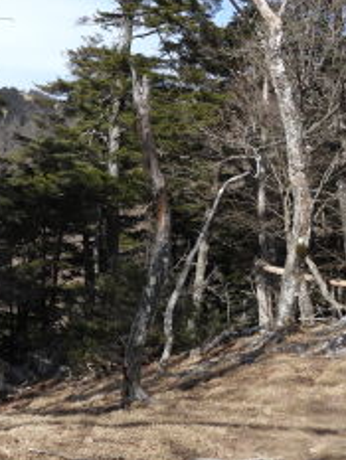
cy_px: 153
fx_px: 719
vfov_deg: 35.2
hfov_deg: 26.8
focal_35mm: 54
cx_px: 99
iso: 100
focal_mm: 5.4
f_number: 3.2
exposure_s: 1/1000
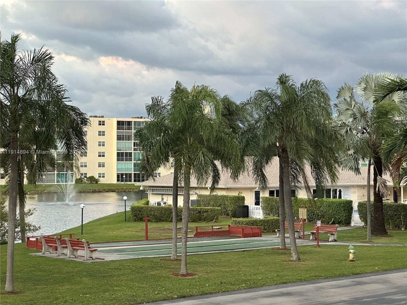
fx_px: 905
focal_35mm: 77
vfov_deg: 19.1
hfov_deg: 25.3
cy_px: 152
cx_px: 204
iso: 320
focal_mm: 9
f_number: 2.8
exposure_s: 1/120
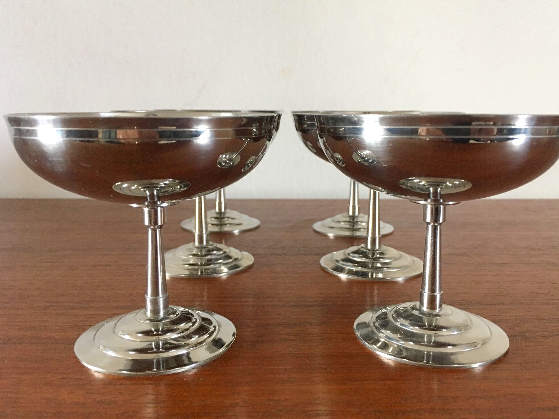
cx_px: 298
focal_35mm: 32
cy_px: 192
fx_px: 517
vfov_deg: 44.1
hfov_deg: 56.8
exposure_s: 1/33
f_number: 2.2
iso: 200
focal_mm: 4.15
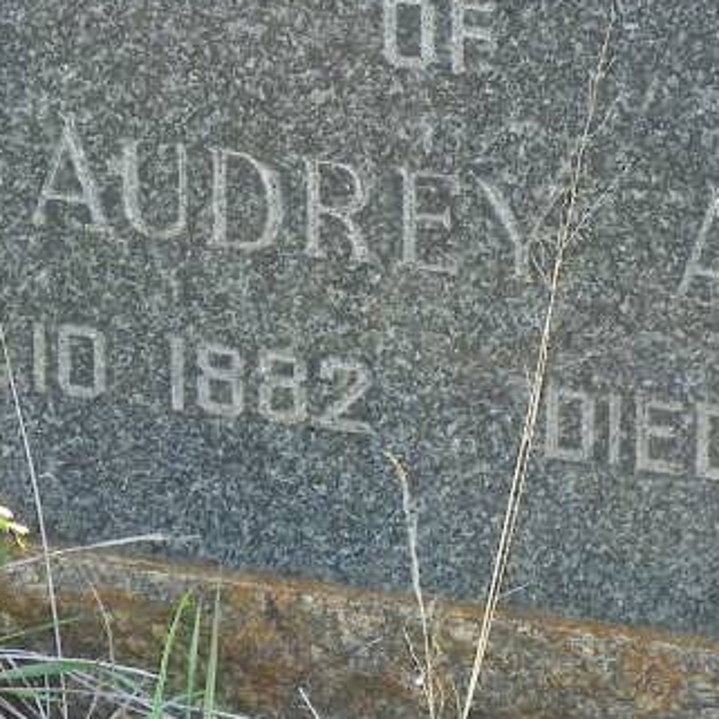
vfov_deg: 8.0
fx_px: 5123
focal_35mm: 218
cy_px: 228
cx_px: 437
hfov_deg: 8.0
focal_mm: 11.8
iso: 64
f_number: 3.5
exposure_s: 1/60
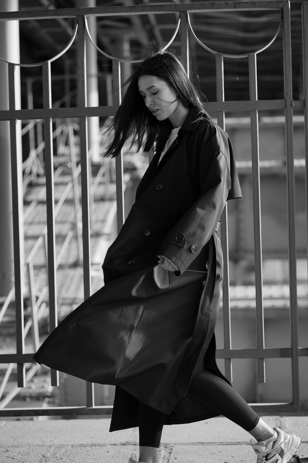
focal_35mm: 85
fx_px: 1093
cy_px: 232
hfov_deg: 16.0
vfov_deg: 23.9
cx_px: 154
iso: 125
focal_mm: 85
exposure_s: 1/320
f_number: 3.2
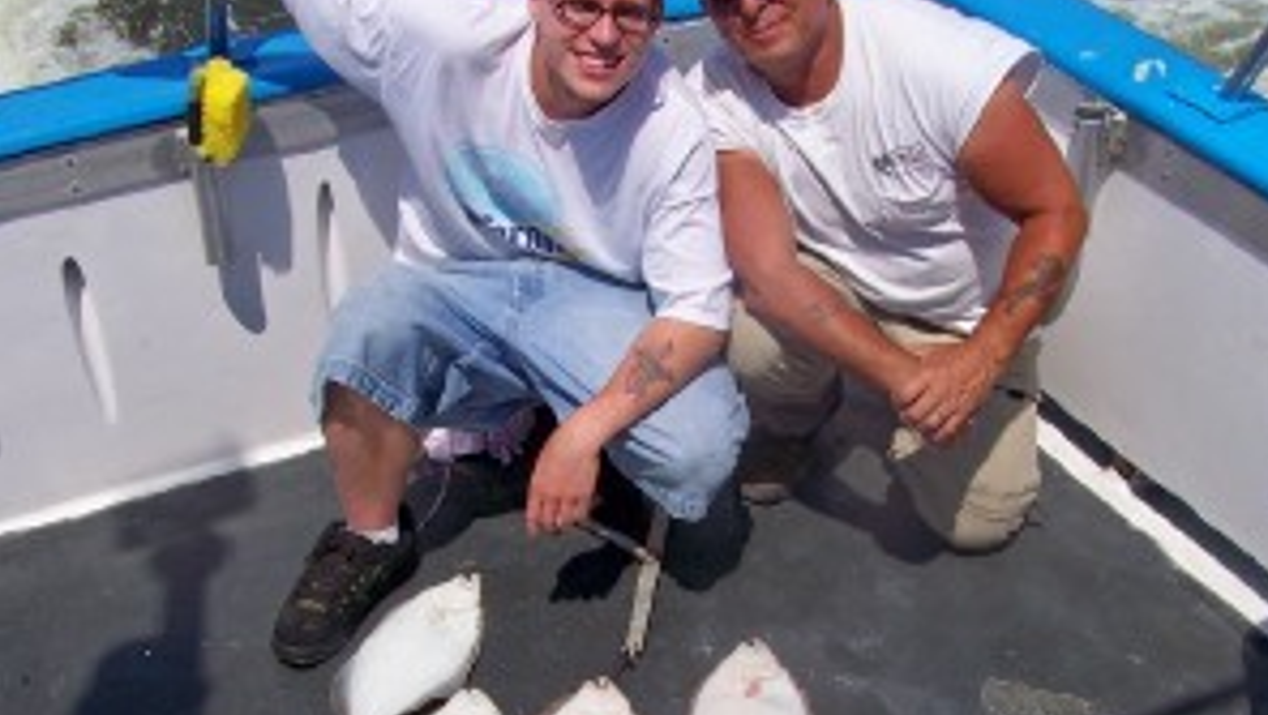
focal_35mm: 53
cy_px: 527
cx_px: 638
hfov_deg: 39.1
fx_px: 1783
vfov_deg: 22.5
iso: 64
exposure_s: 1/1000
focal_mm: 5.85
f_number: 4
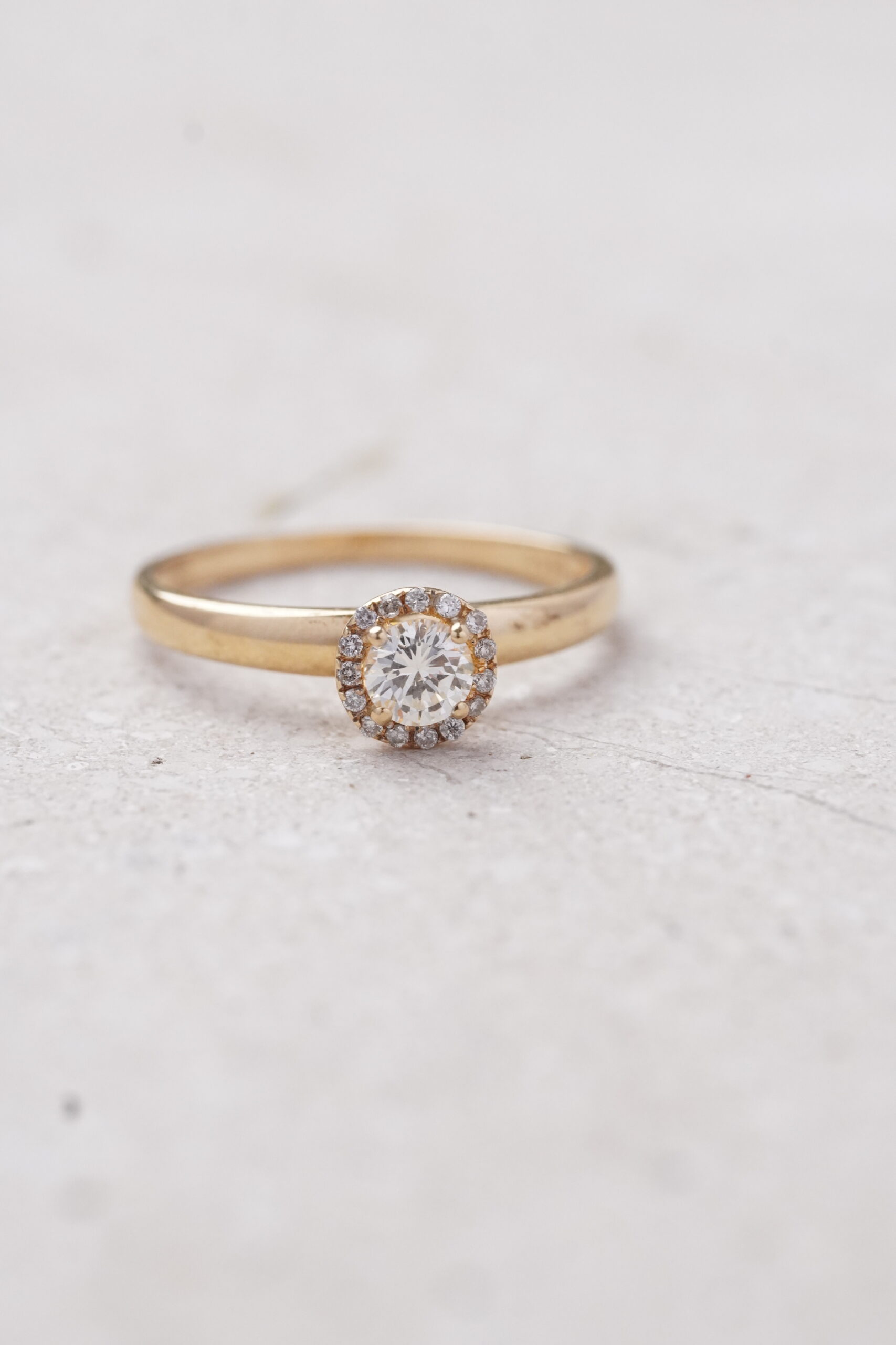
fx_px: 3919
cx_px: 448
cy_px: 672
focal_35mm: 105
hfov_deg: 13.0
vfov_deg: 19.5
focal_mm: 70
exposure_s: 1/320
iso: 2000
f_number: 8
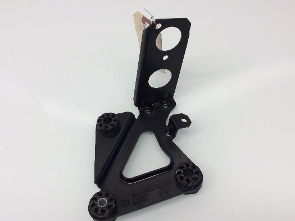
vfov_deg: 36.7
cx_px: 144
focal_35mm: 39
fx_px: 332
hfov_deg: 47.9
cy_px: 126
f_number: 2.4
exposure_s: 1/60
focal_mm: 3.3
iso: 32
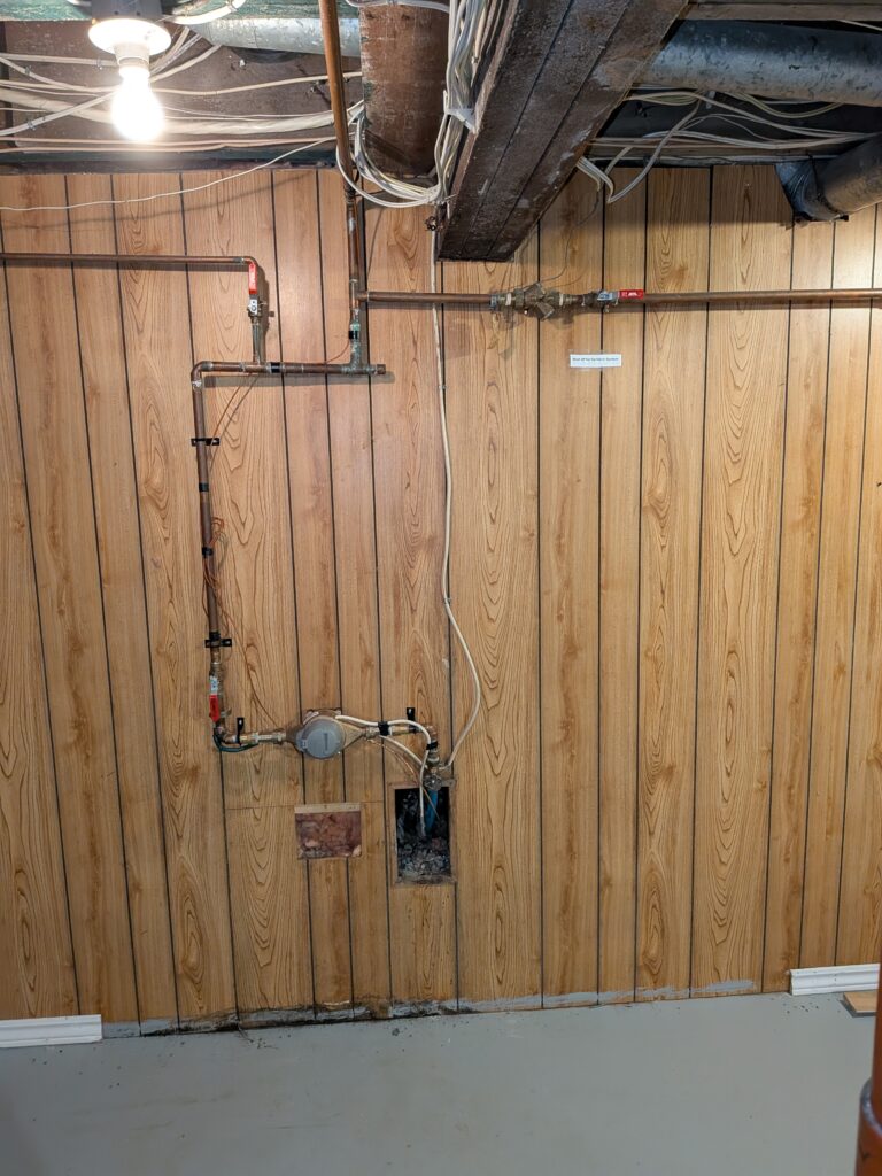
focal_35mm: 24
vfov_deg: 71.6
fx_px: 815
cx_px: 441
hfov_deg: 56.8
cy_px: 588
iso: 440
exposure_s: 1/50
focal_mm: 4.53
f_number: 1.7
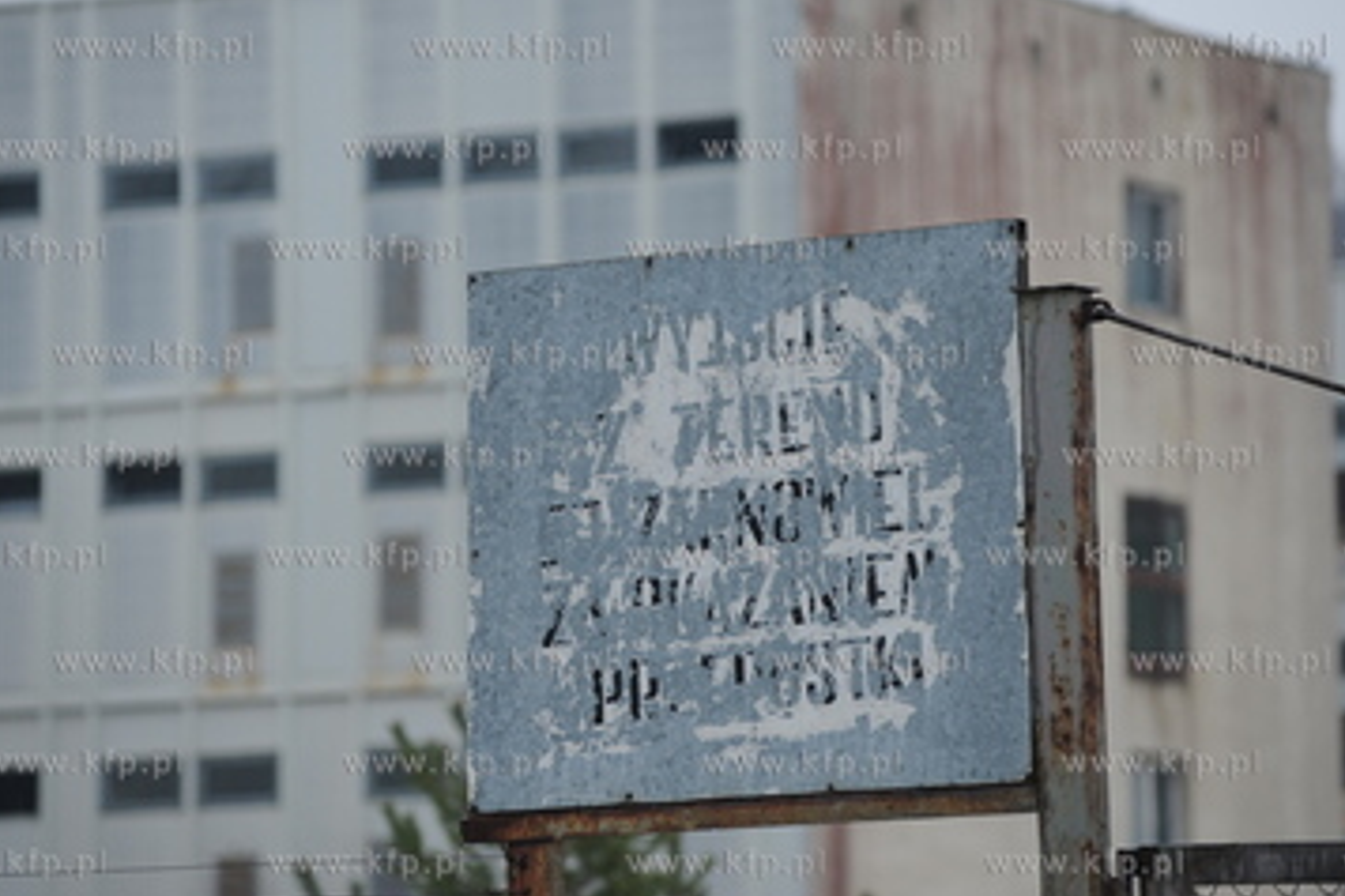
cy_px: 403
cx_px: 644
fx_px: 8368
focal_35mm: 224
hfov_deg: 9.2
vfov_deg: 6.1
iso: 400
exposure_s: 1/100
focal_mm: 200
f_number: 4.5
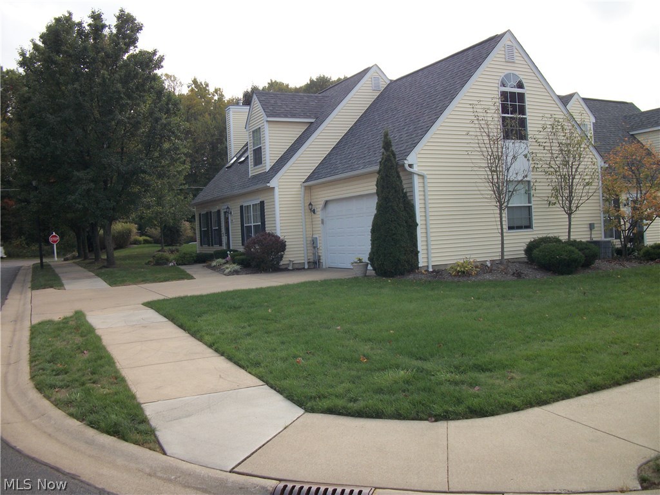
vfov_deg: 44.2
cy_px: 248
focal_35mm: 32
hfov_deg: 56.8
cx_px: 330
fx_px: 610
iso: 80
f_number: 8.8
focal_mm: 5.7
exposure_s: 1/100
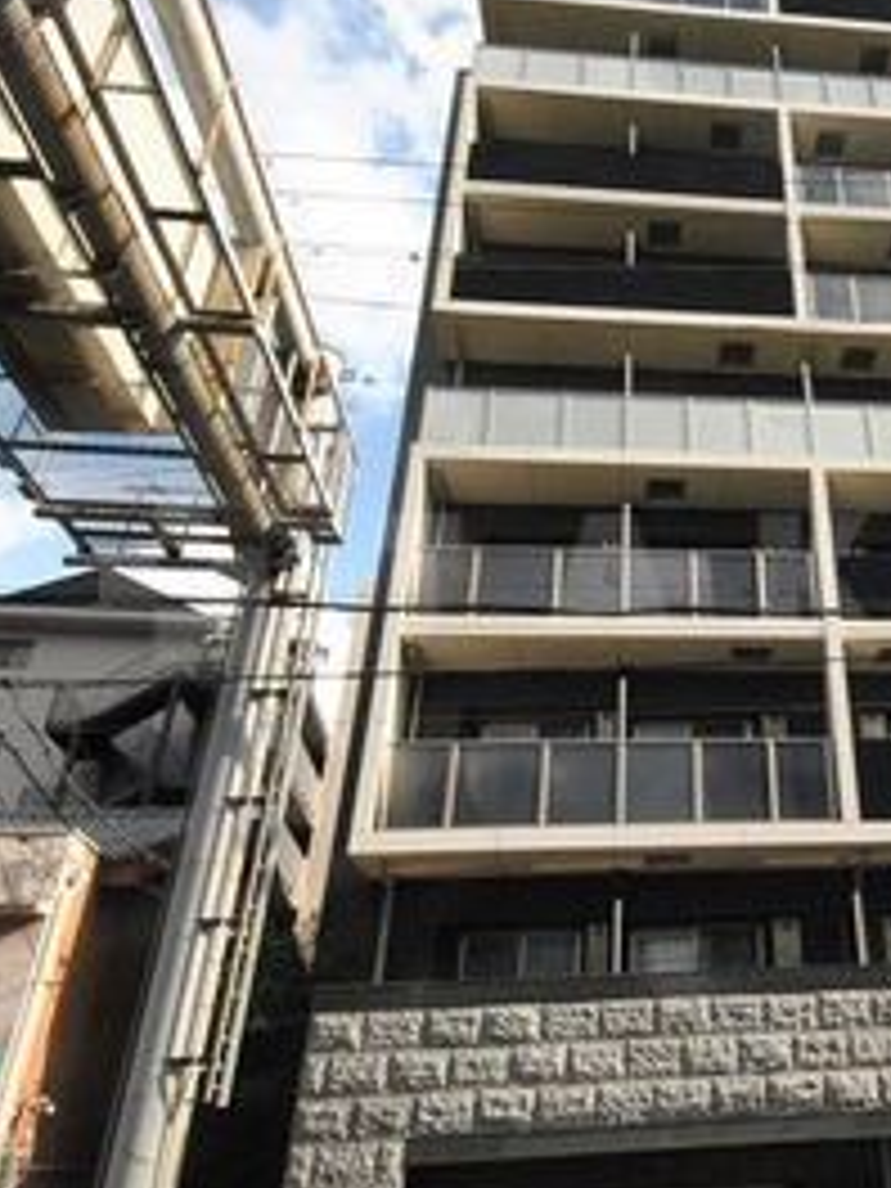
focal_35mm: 28
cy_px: 576
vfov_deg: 63.4
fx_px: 961
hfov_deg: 45.8
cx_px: 774
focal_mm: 8
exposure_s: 1/500
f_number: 11
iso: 800
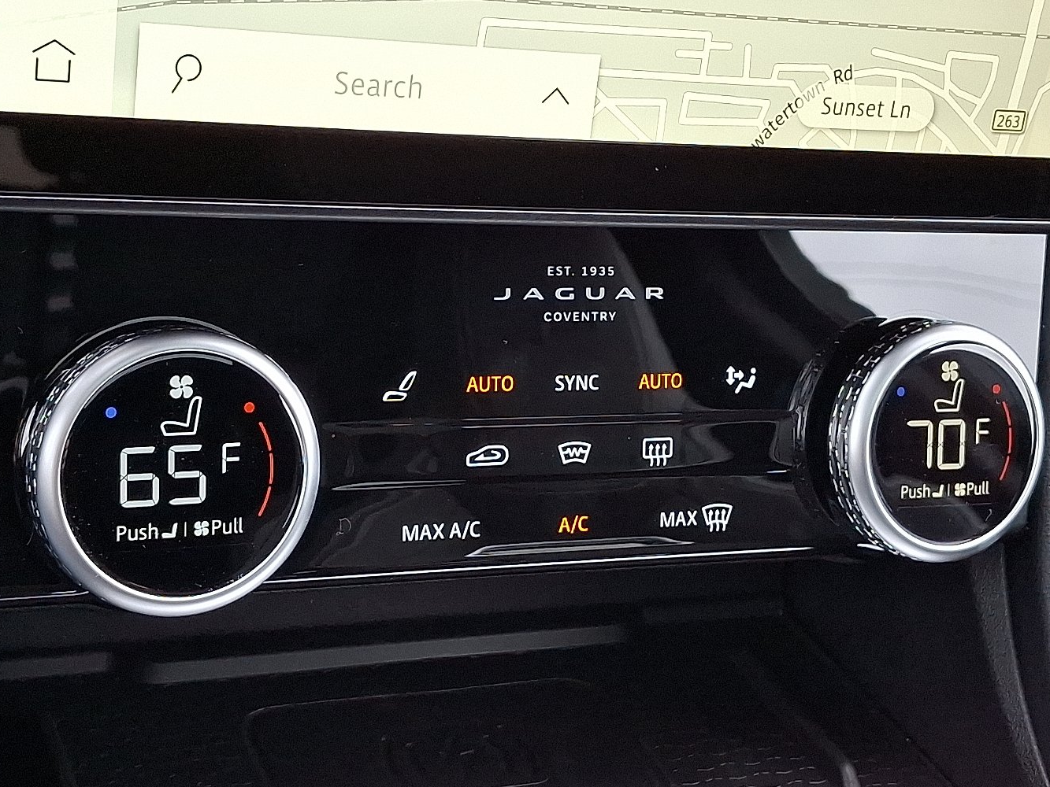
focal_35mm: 30
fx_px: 910
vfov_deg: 46.8
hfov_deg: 59.9
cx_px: 506
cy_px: 383
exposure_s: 1/120
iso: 43
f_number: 1.8
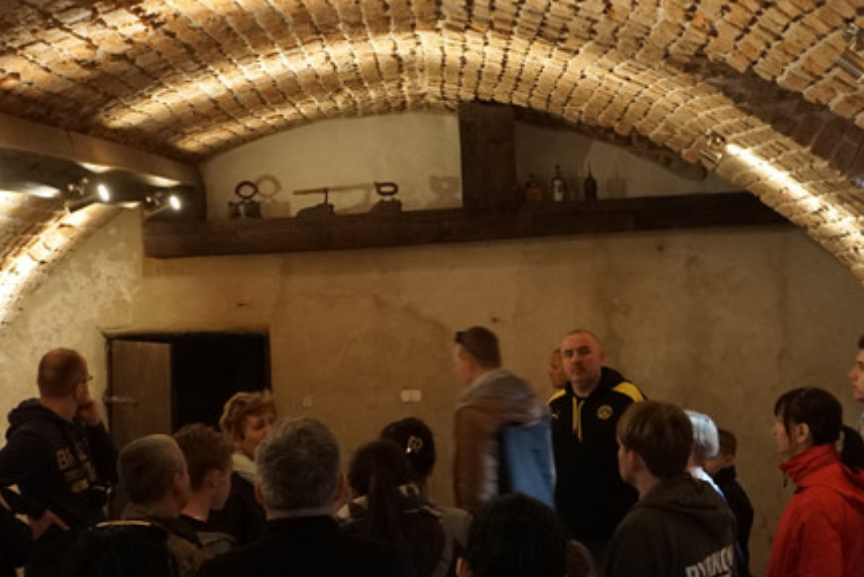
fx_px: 1608
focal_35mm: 67
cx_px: 496
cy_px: 245
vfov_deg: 20.3
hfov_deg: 30.0
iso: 1250
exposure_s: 1/15
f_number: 3.5
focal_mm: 16
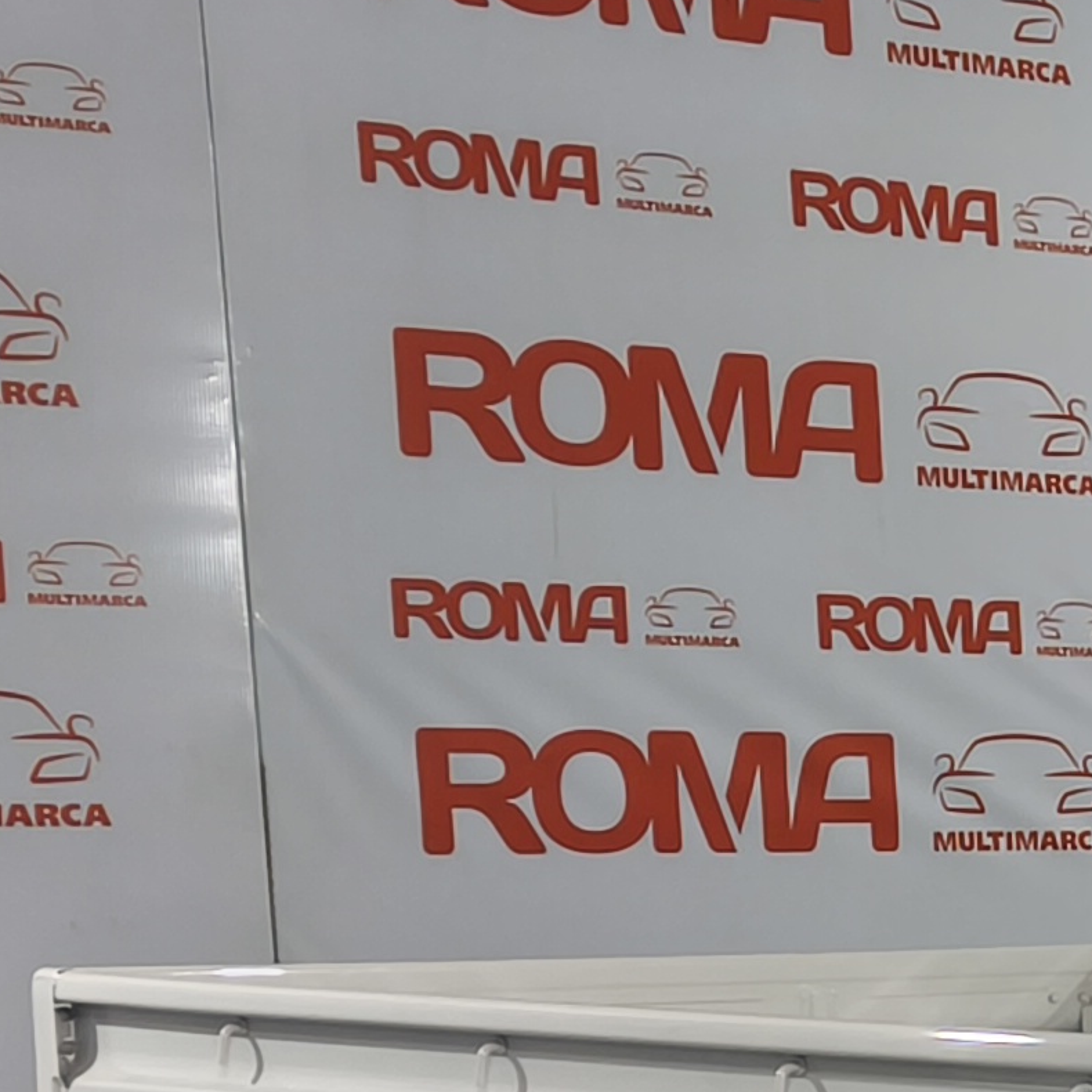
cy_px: 1328
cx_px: 2351
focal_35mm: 142
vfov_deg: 12.0
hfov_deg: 10.9
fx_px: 5068
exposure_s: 1/100
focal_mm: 5.35
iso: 320
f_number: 1.7
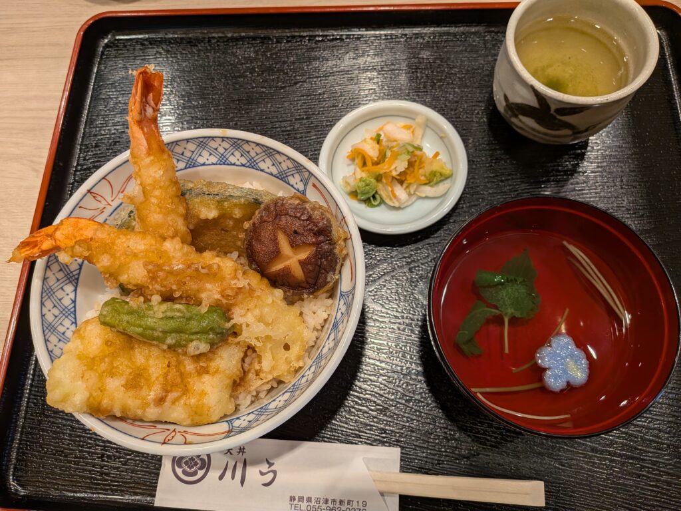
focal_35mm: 24
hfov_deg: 71.6
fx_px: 472
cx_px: 340
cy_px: 256
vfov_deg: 56.8
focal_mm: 4.53
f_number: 1.7
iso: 26
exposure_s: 1/141
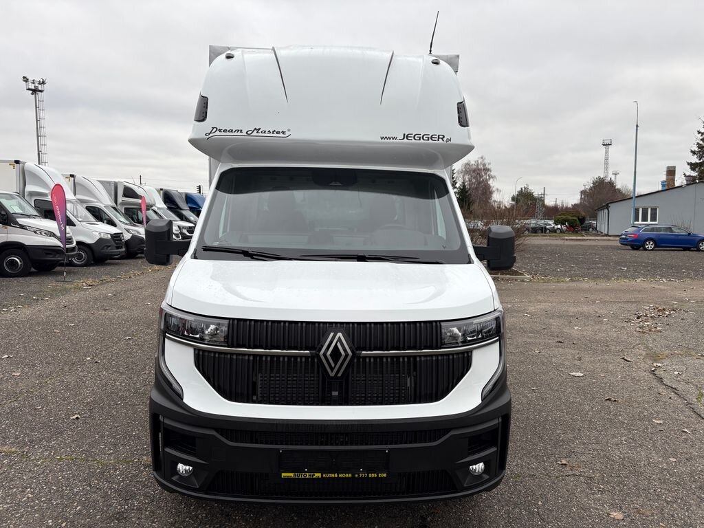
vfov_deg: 53.1
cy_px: 264
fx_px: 529
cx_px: 352
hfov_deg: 67.3
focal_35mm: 26
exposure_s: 1/355
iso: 50
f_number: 1.6
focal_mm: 5.96
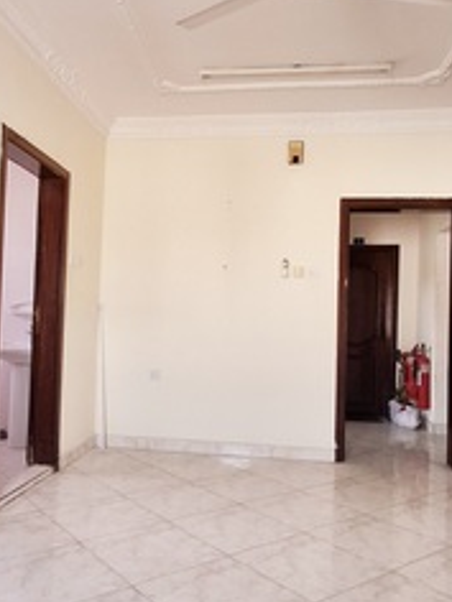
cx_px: 200
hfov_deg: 45.4
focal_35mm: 31
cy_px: 302
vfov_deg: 58.4
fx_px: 540
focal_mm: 1.64
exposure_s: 1/40
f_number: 2.2
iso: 100
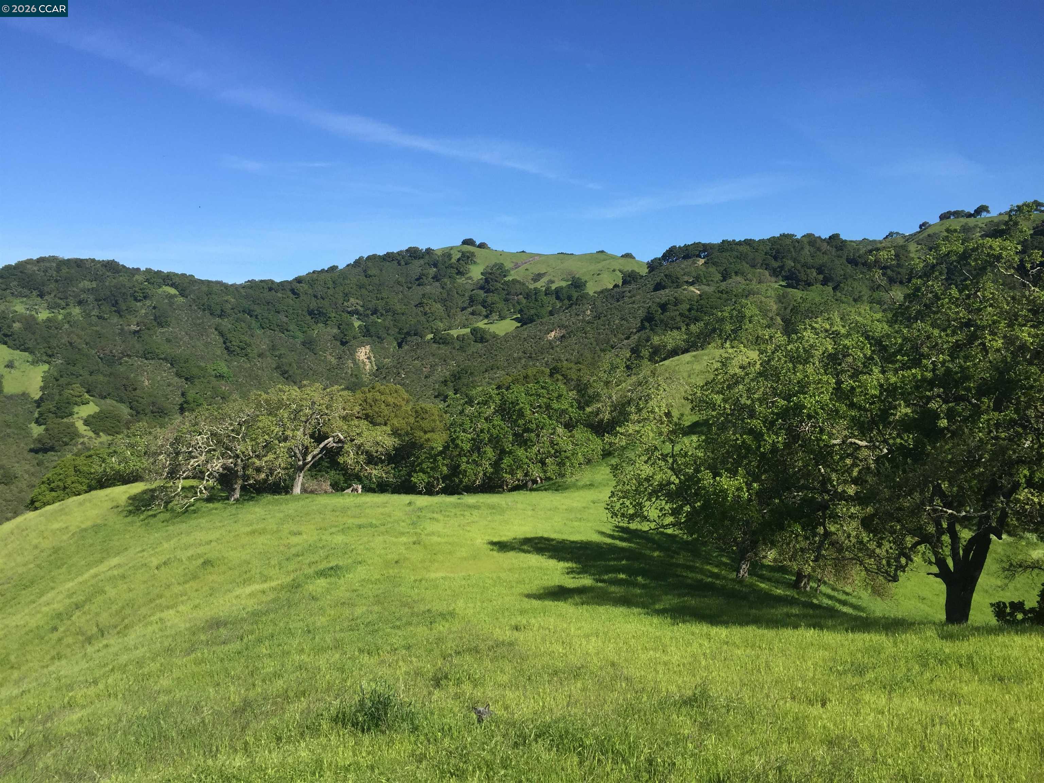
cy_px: 392
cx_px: 522
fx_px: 875
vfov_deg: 48.2
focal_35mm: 29
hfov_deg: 61.7
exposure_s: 1/1582
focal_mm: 4.15
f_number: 2.2
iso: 32
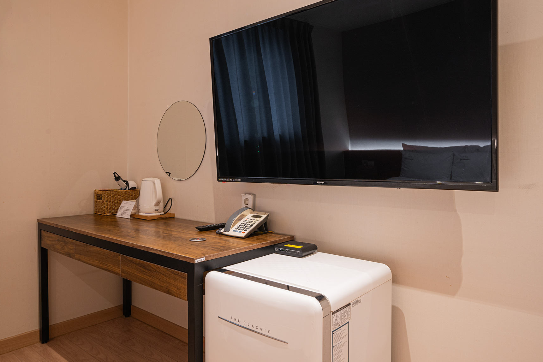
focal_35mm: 25
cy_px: 172
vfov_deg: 51.3
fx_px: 377
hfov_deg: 71.4
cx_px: 256
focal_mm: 21
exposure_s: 1
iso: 160
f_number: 10
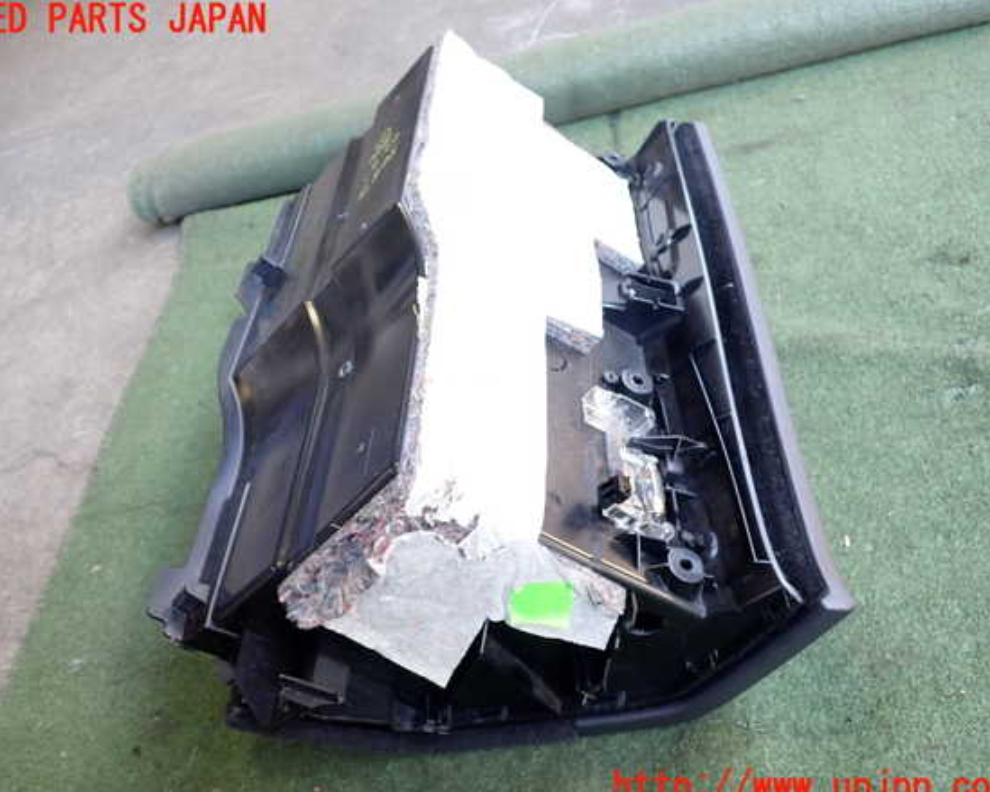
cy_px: 404
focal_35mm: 32
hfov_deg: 55.7
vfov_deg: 45.8
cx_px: 480
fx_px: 937
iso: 200
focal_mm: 5.4
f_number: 2.3
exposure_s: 1/50
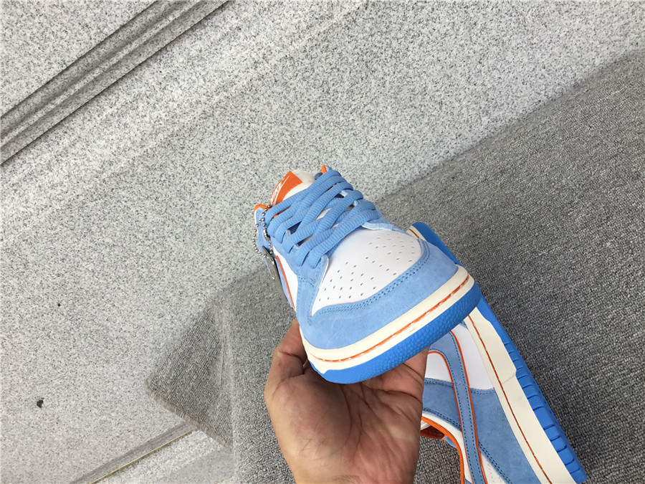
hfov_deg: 58.4
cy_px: 242
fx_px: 578
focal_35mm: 31
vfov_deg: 45.4
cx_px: 322
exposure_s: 1/100
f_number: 2.4
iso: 32
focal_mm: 3.3
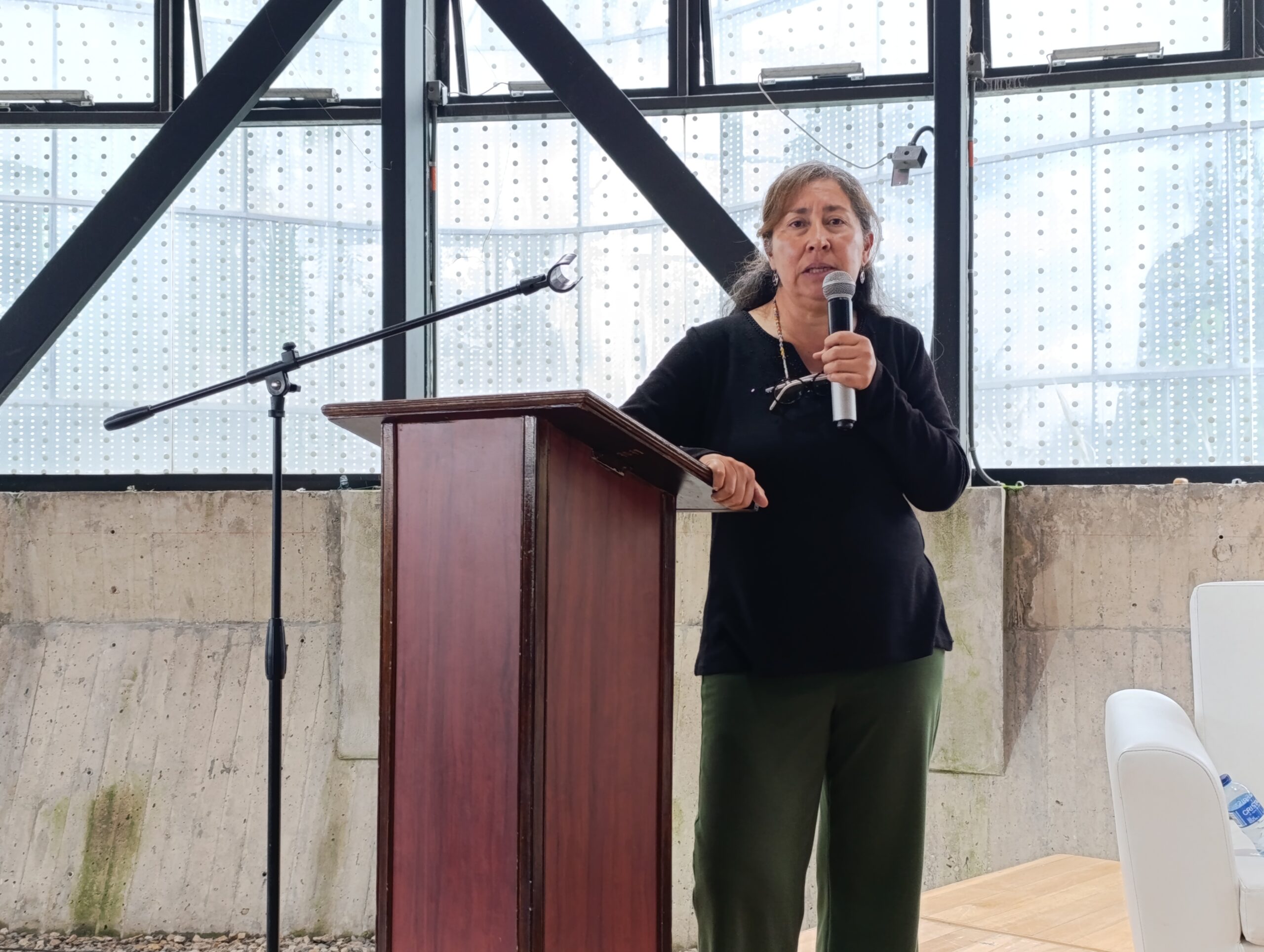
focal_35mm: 46
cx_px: 632
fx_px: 1682
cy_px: 476
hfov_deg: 41.2
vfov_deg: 31.6
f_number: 1.6
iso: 400
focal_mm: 6.14
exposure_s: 1/120
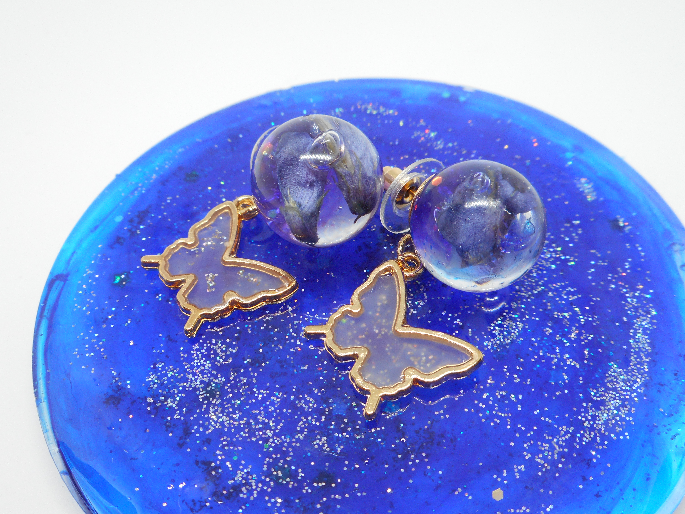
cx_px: 342
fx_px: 673
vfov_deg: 41.8
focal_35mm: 34
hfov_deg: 54.0
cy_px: 257
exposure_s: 1/30
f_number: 4.2
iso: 110
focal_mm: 6
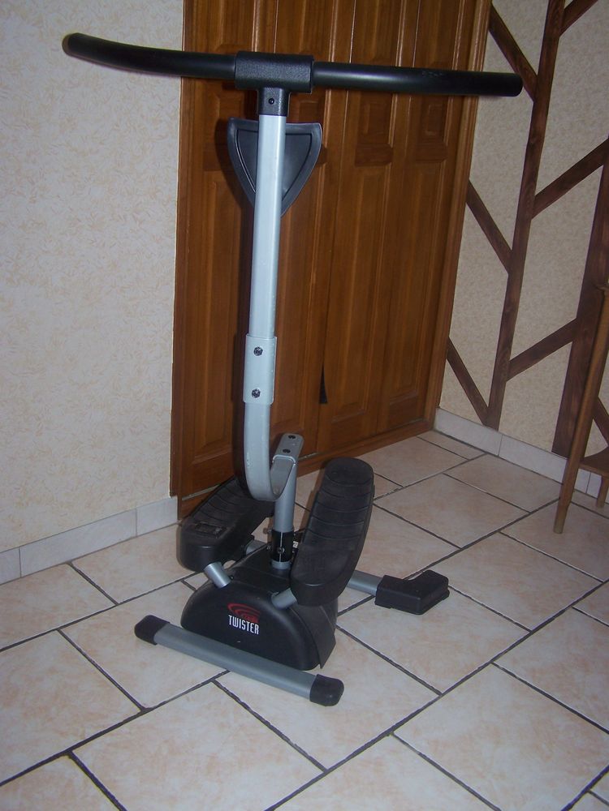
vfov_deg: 49.0
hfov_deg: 37.7
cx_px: 304
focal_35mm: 38
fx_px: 891
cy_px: 406
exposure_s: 1/60
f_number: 2.8
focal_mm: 6.3
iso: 80
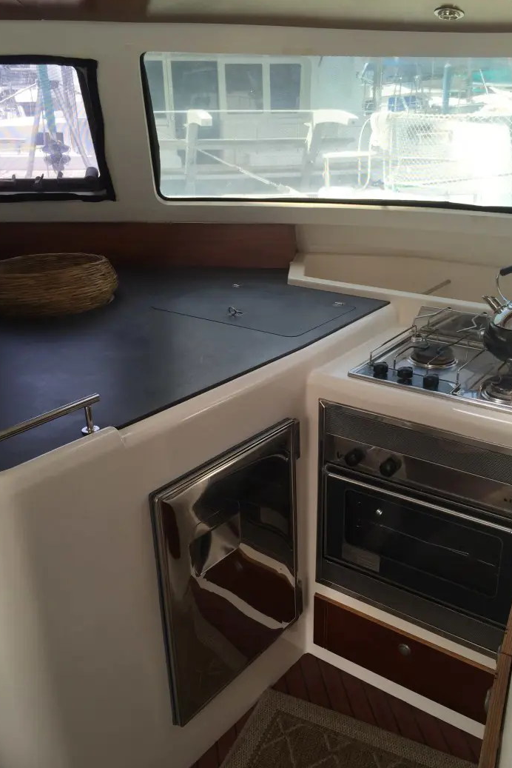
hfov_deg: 42.3
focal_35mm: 31
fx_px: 661
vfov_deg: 60.3
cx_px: 285
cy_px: 393
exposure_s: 1/218
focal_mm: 4.15
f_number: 2.2
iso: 32
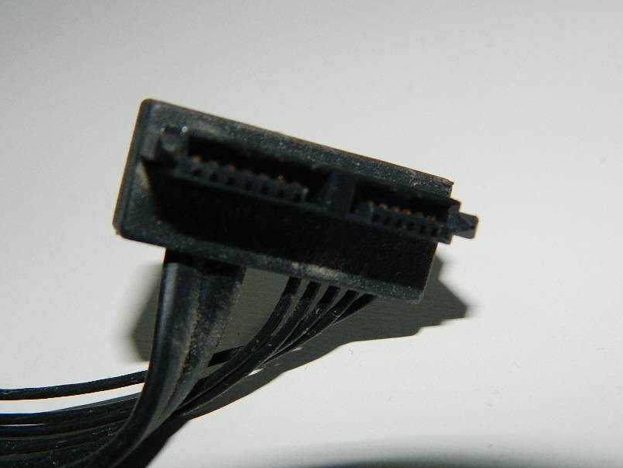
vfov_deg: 24.4
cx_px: 335
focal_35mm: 60
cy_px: 285
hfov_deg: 32.2
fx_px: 1080
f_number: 10.2
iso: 200
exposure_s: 1/50
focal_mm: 8.4
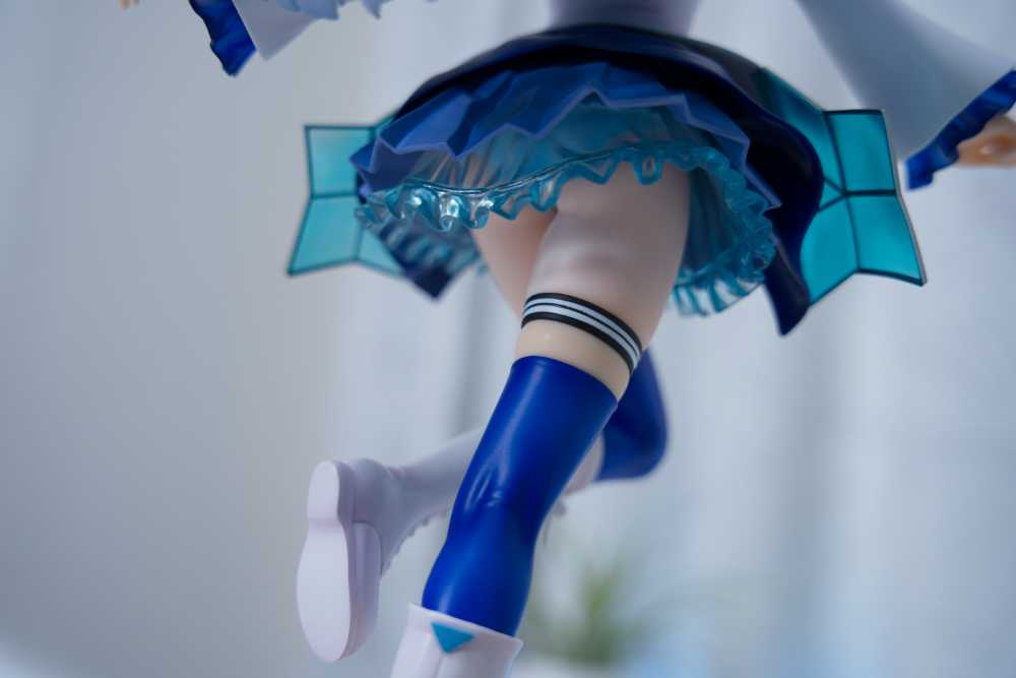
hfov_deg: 45.7
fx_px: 1205
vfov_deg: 31.4
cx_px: 508
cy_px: 339
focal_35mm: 43
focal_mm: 42.7
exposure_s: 1/125
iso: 640
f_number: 5.6
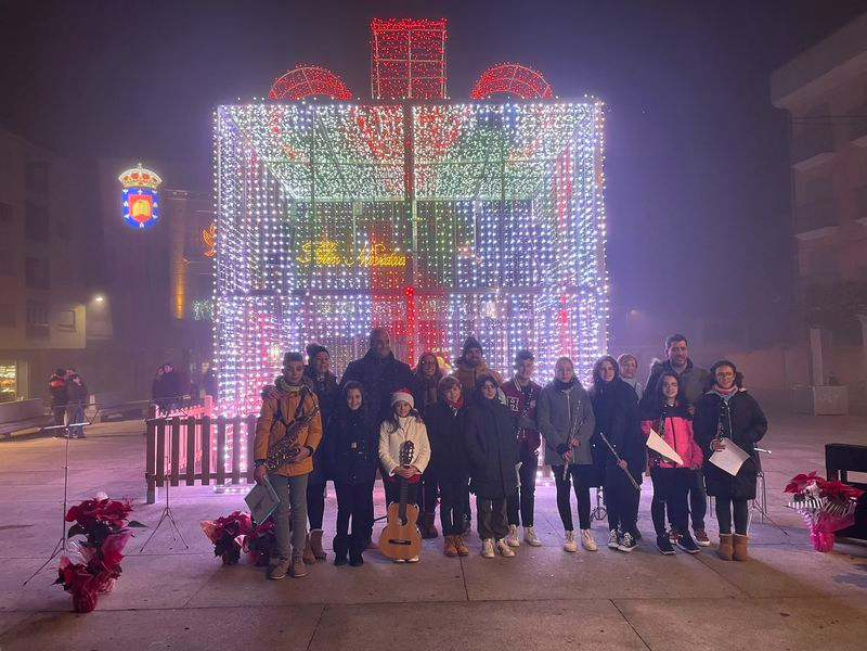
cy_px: 326
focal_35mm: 26
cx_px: 434
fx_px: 651
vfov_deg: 53.1
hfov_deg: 67.3
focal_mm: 4.2
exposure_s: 1/50
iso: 100
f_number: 1.6
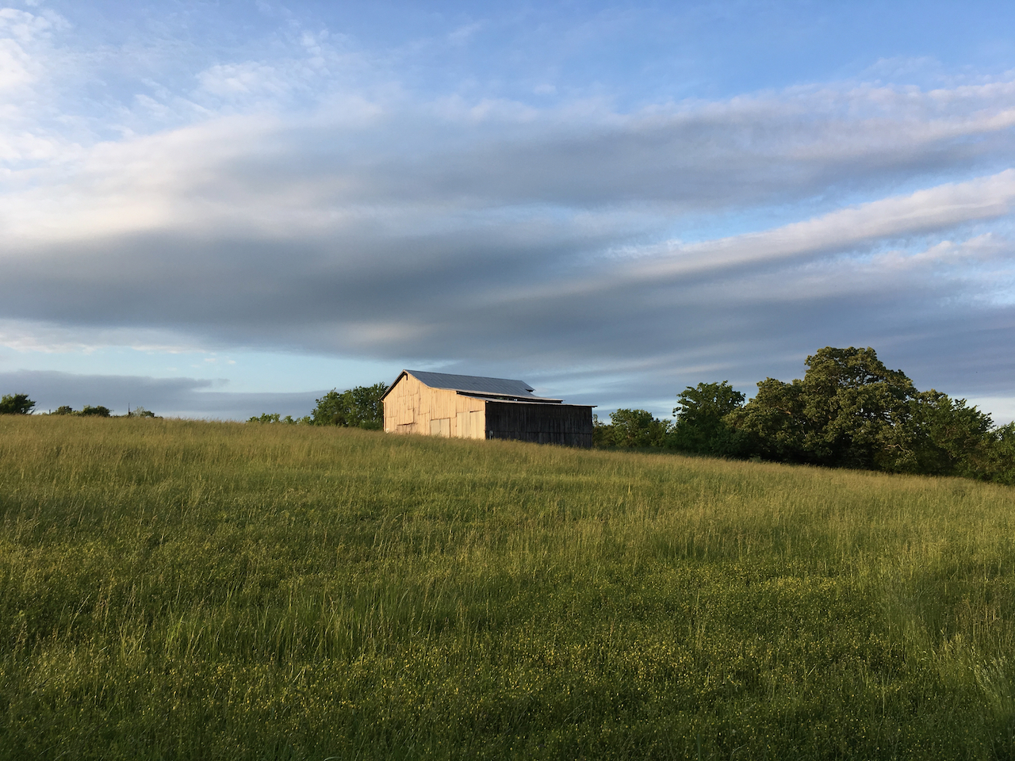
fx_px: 850
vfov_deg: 48.2
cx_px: 508
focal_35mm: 29
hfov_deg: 61.7
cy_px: 380
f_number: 2.2
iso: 25
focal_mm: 4.15
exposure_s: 1/353
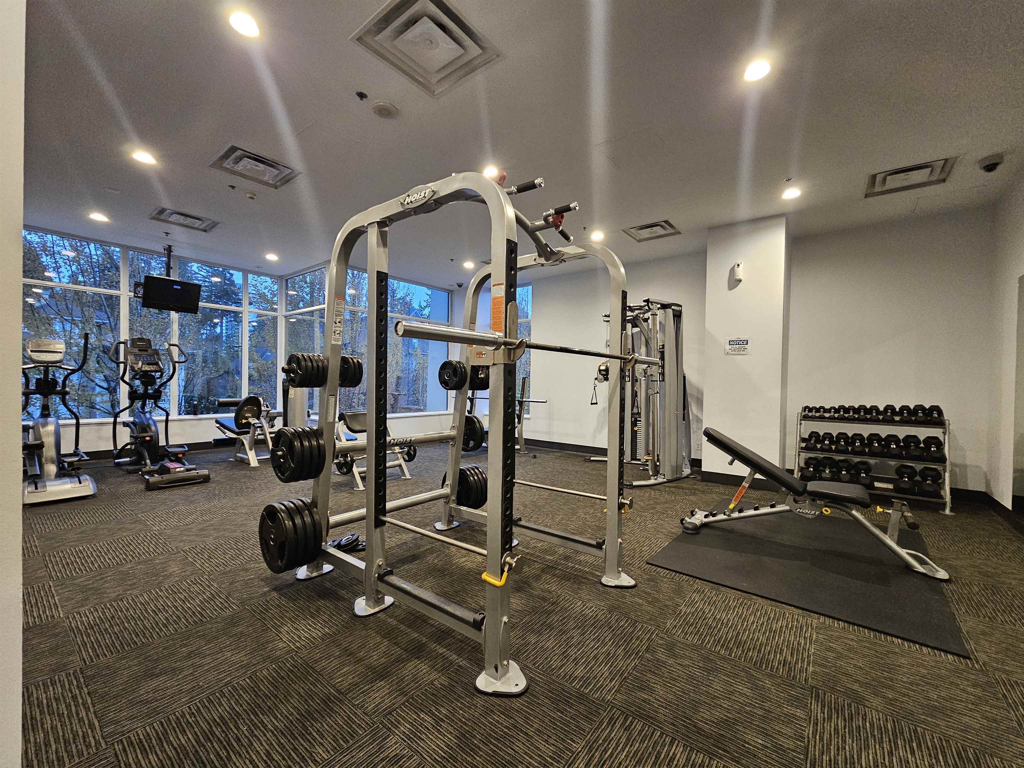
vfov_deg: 89.9
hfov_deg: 106.2
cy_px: 384
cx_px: 512
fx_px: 385
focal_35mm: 13
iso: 640
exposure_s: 1/30
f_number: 2.2
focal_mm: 2.2
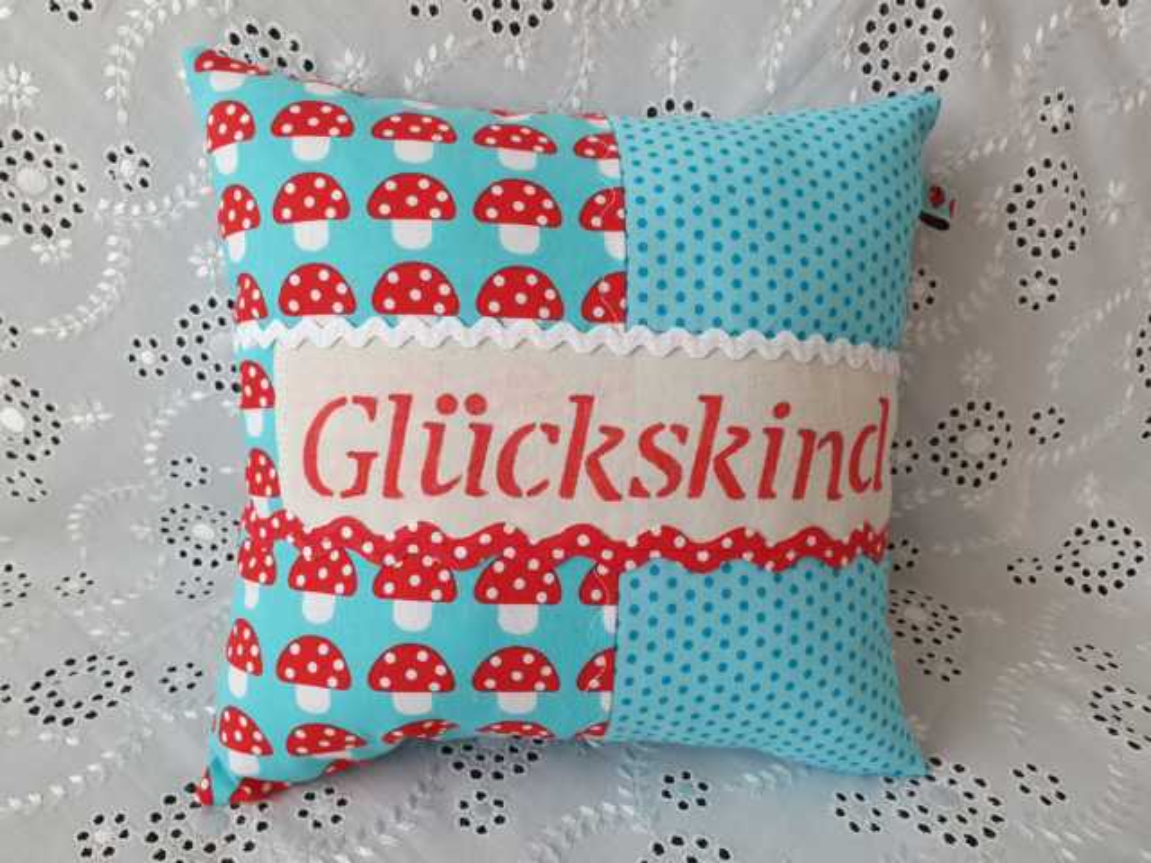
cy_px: 432
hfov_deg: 67.3
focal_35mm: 26
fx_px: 865
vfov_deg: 53.1
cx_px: 576
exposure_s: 1/50
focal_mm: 4.32
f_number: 2.4
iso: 200
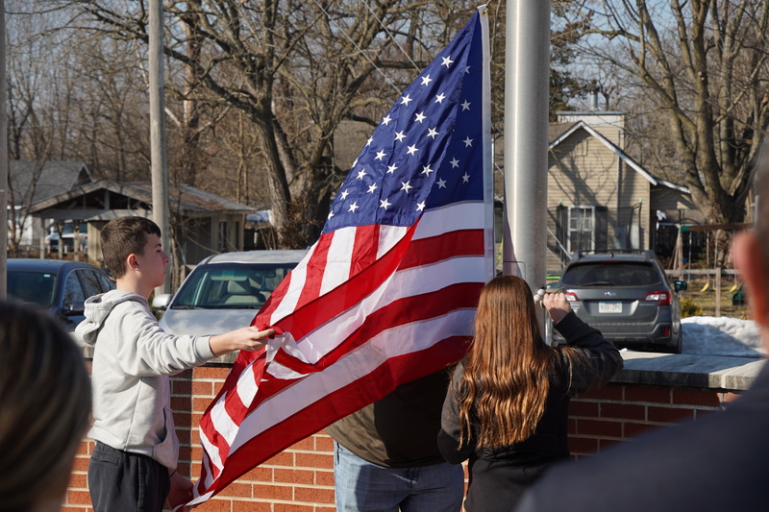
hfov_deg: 18.0
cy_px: 256
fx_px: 2435
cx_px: 384
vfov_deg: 12.0
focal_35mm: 114
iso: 100
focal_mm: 76
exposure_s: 1/320
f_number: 8
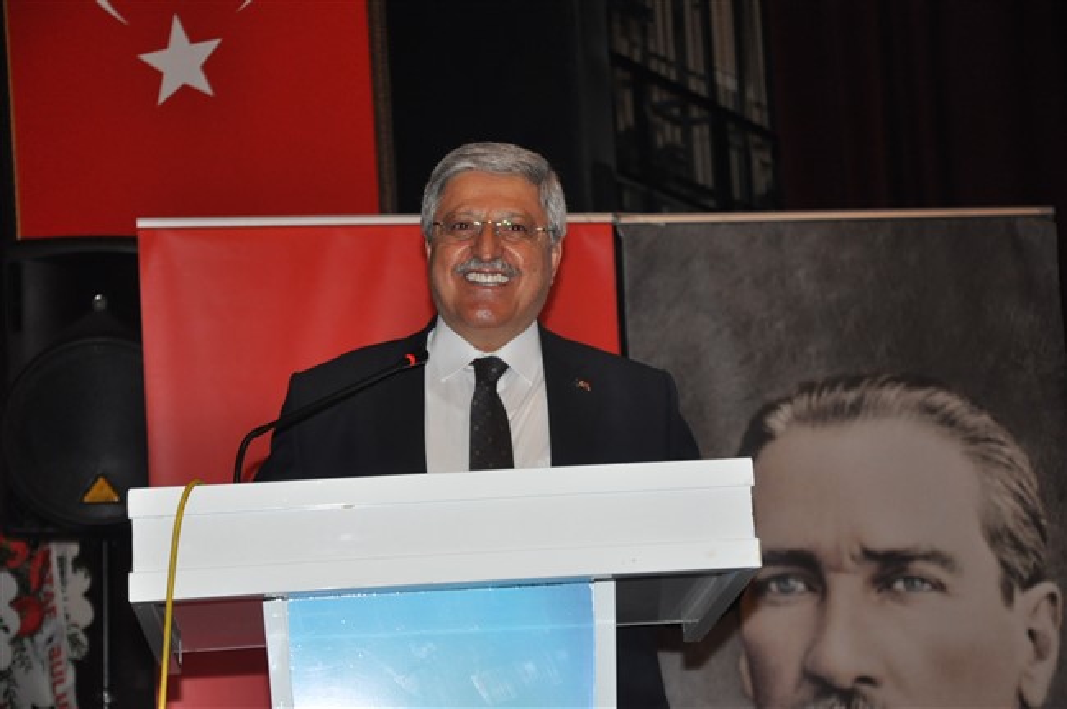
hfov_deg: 20.6
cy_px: 354
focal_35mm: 99
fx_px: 2931
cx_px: 534
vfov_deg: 13.8
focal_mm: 66
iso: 1250
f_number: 5.3
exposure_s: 1/60
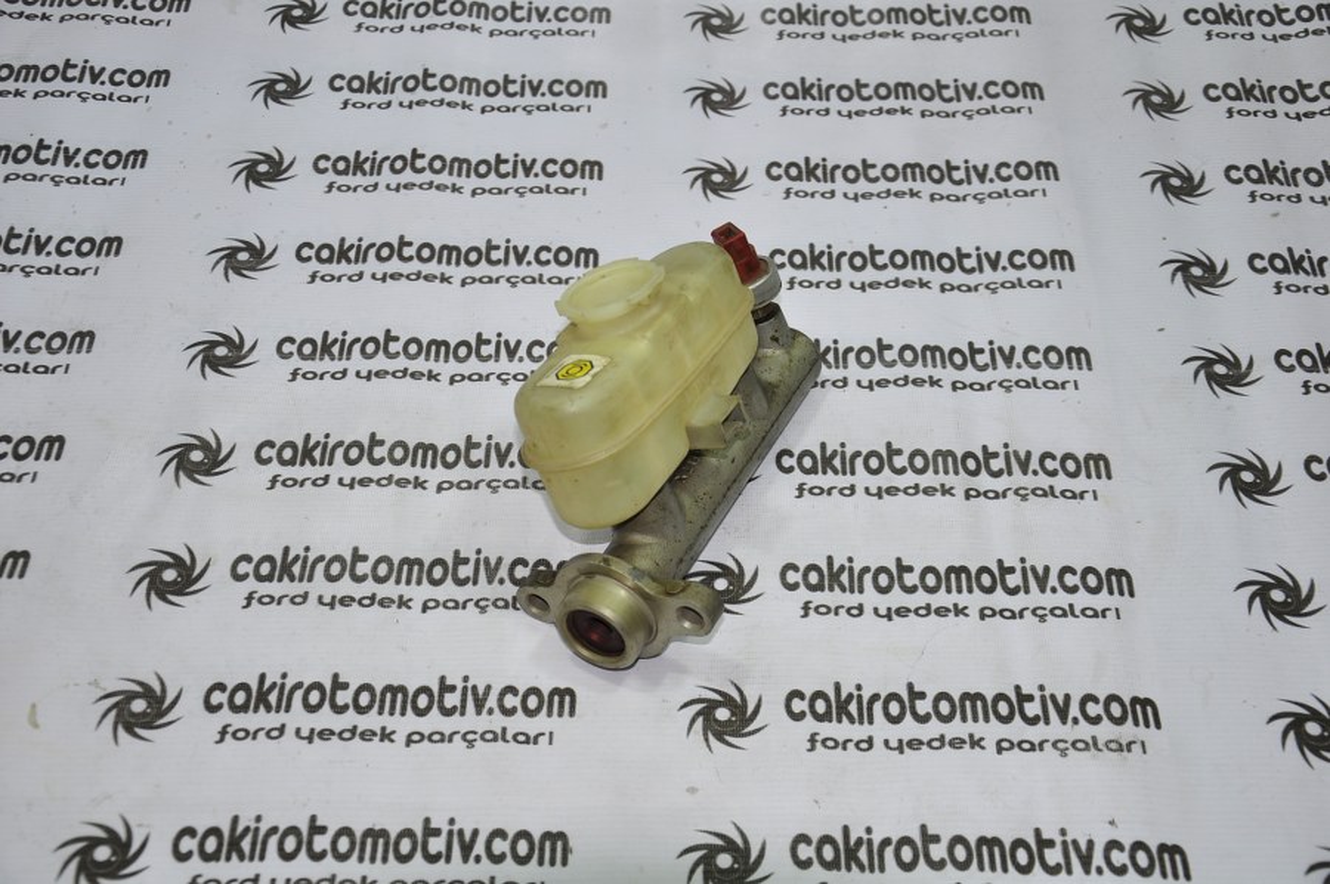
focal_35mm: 52
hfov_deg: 37.9
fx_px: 1937
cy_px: 442
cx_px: 665
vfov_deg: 25.7
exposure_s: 1/60
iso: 200
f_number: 4.5
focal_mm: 35
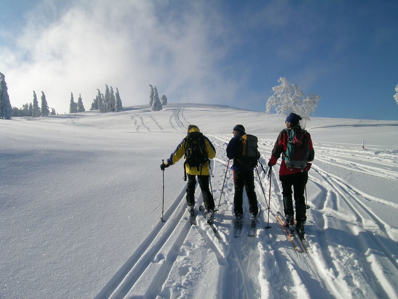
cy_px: 150
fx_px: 322
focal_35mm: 28
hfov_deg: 63.4
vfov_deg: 49.7
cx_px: 199
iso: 50
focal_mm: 5.8
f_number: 7.9
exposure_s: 1/478
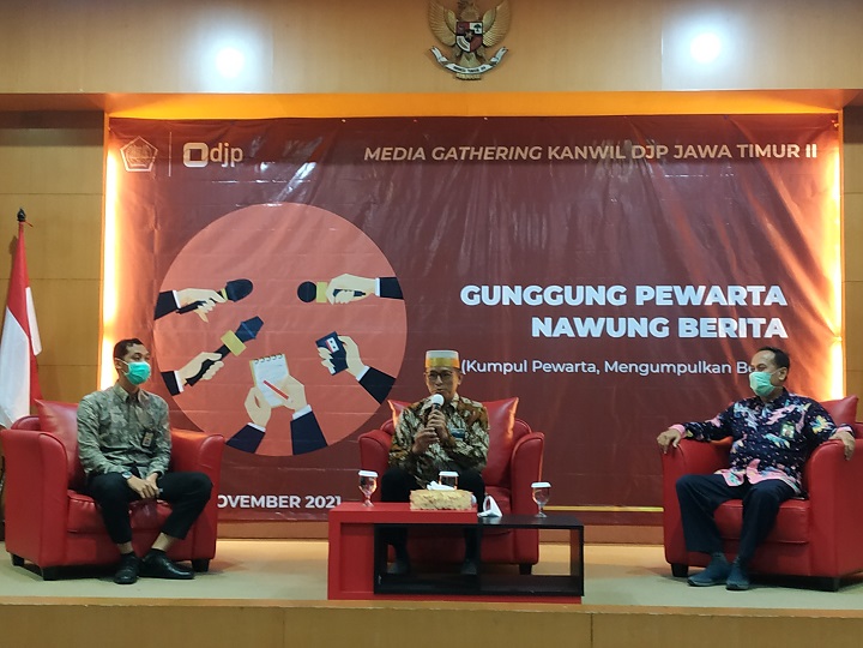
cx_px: 432
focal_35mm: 24
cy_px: 324
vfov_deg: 56.8
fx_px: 598
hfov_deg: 71.6
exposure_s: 1/20
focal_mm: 3.94
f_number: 1.9
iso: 500
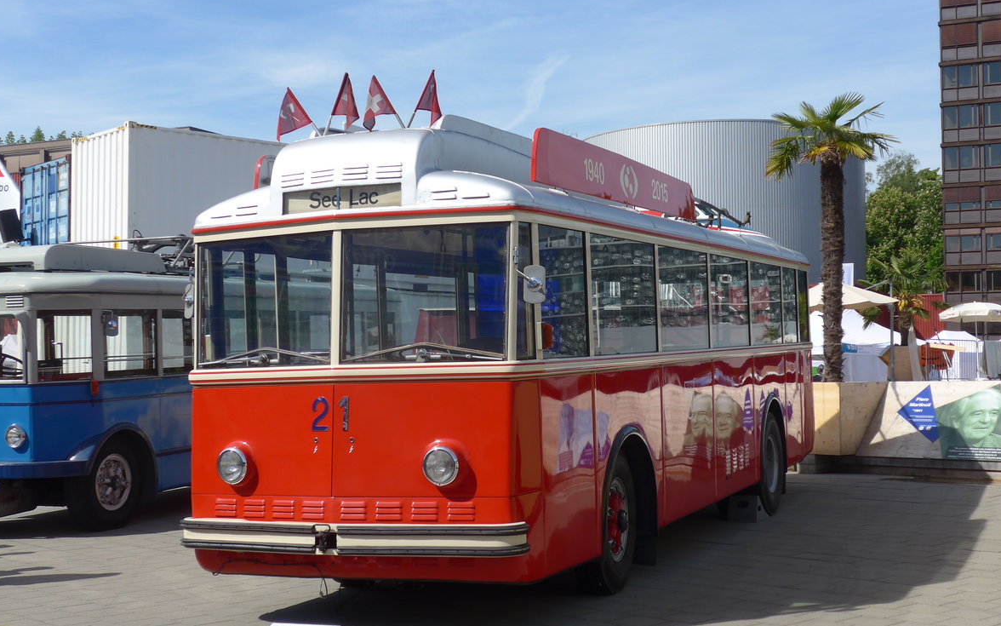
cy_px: 320
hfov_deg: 38.2
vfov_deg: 24.4
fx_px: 1446
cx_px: 501
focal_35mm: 53
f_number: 3.2
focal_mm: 10.1
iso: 80
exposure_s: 1/1300
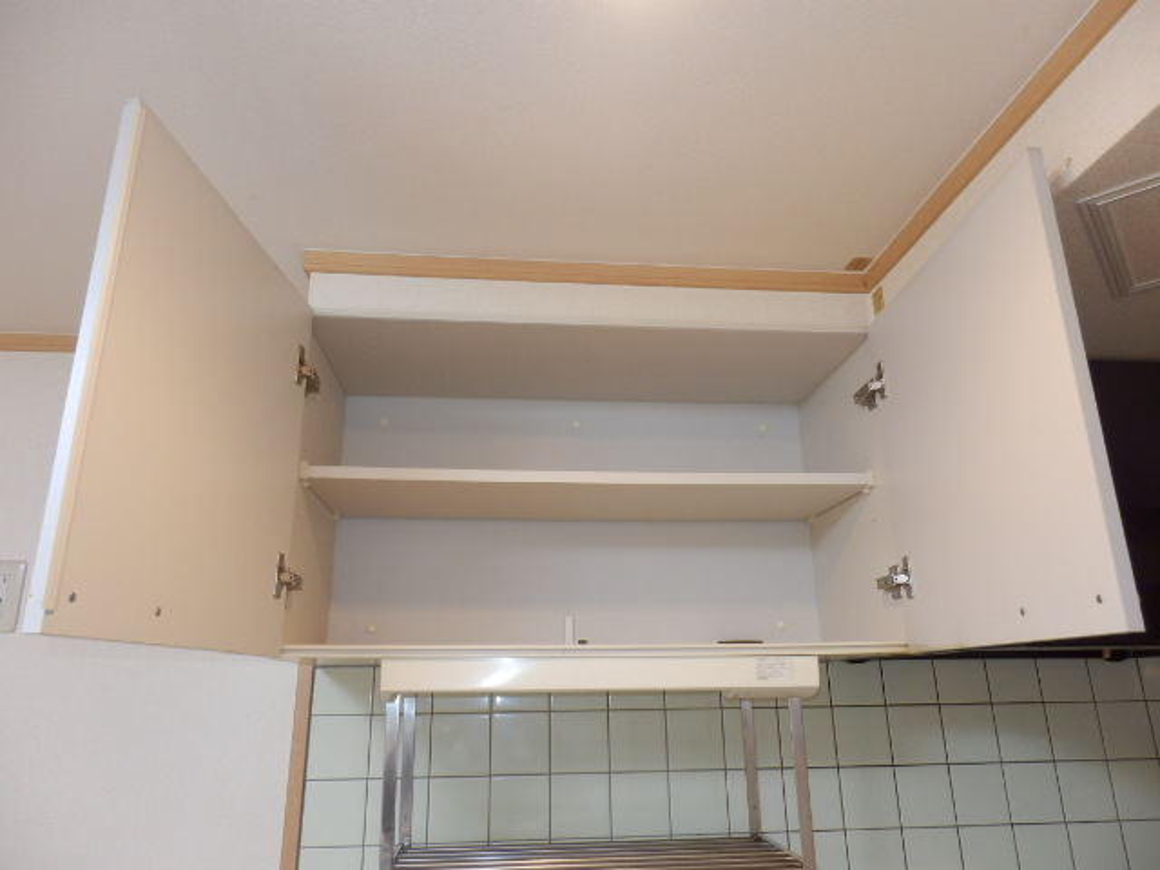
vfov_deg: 56.8
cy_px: 435
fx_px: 804
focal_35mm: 24
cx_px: 580
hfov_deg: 71.6
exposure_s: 1/30
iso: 200
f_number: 3
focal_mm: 4.2
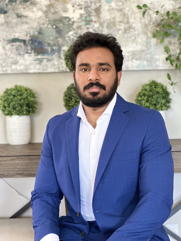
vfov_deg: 25.3
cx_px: 90
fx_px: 537
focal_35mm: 77
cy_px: 120
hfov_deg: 19.1
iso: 320
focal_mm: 9
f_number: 2.8
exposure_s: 1/30
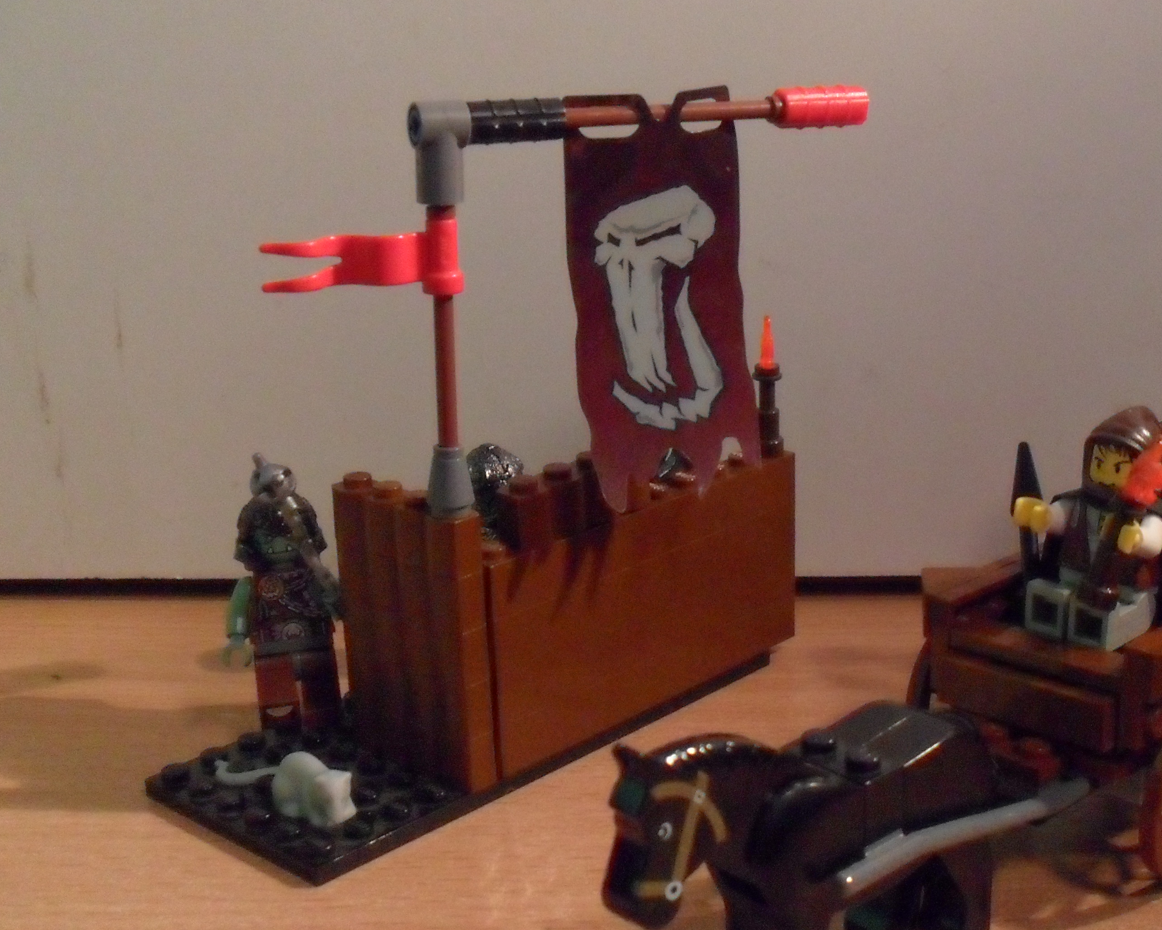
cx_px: 823
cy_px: 477
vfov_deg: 28.6
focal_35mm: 53
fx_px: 1823
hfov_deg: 34.8
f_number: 3
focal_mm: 6.3
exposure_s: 1/10
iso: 400
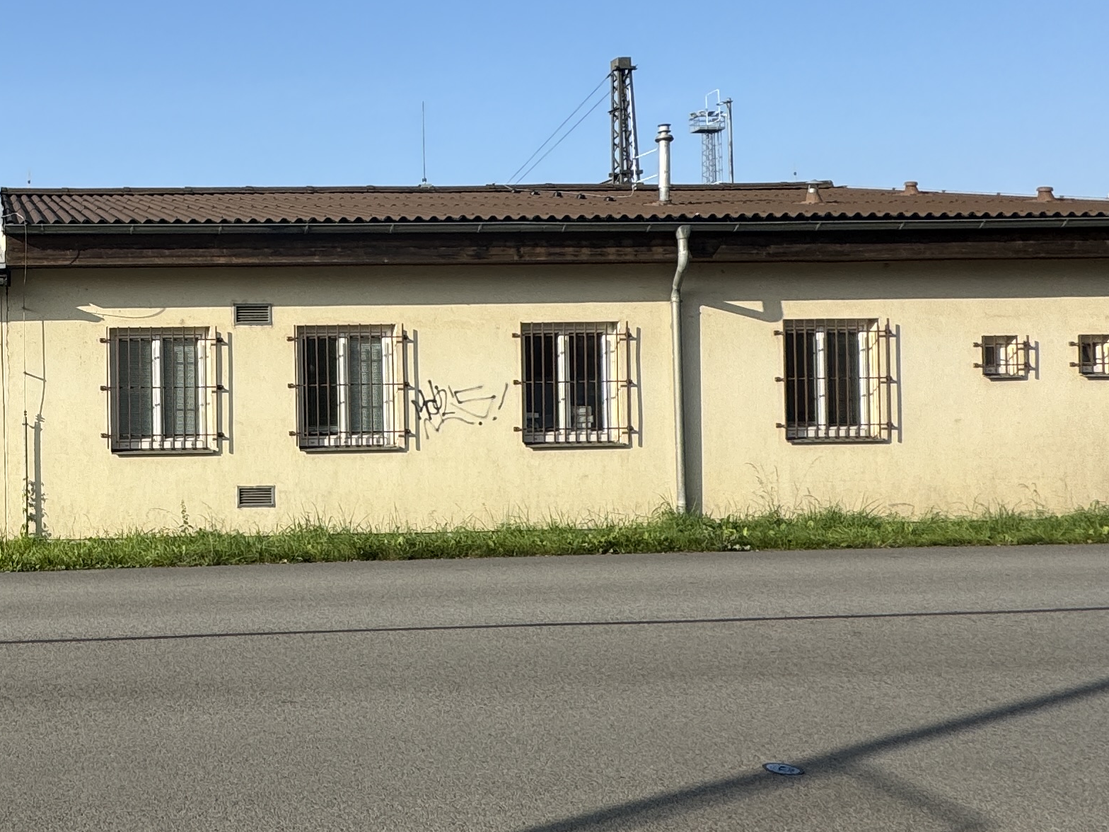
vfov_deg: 39.6
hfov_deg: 44.7
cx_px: 36
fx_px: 1153
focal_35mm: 36
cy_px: 399
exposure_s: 1/1637
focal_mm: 2.22
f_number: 2.2
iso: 50
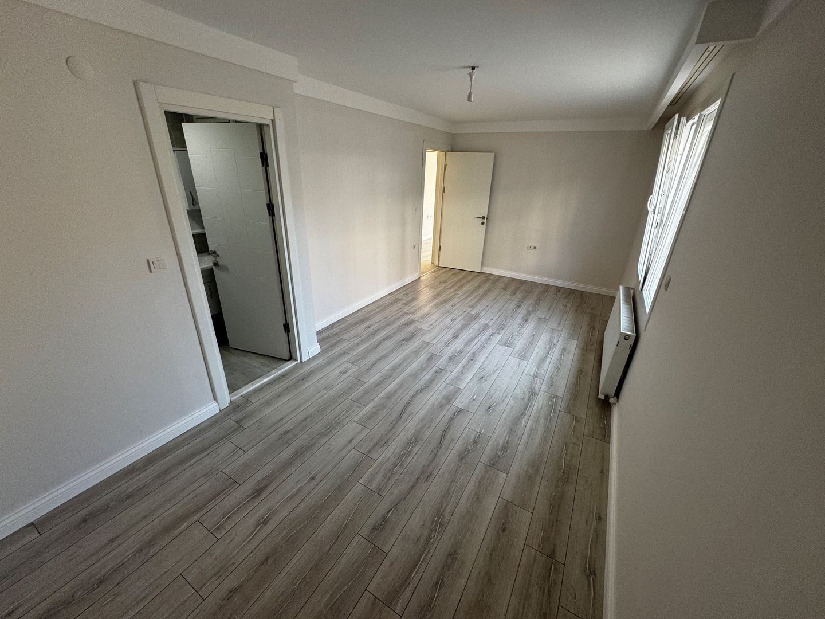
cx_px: 412
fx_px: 334
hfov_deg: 102.1
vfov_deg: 85.7
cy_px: 310
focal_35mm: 14
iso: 125
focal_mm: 2.22
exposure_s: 1/100
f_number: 2.2
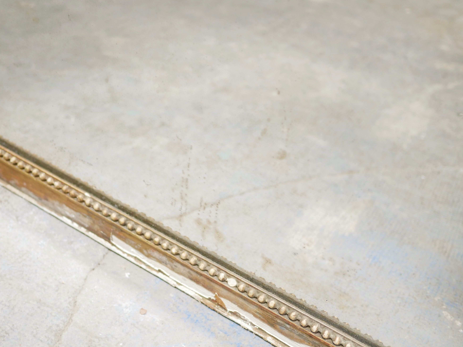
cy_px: 180
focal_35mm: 47
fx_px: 629
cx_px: 213
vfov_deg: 30.9
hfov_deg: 40.4
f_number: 1.7
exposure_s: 1/60
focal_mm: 20
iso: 800
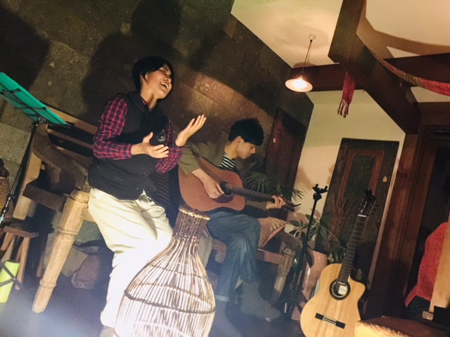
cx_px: 225
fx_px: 377
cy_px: 168
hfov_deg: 61.7
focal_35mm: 29
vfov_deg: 48.2
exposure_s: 1/4
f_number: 2.2
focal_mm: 4.15
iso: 320
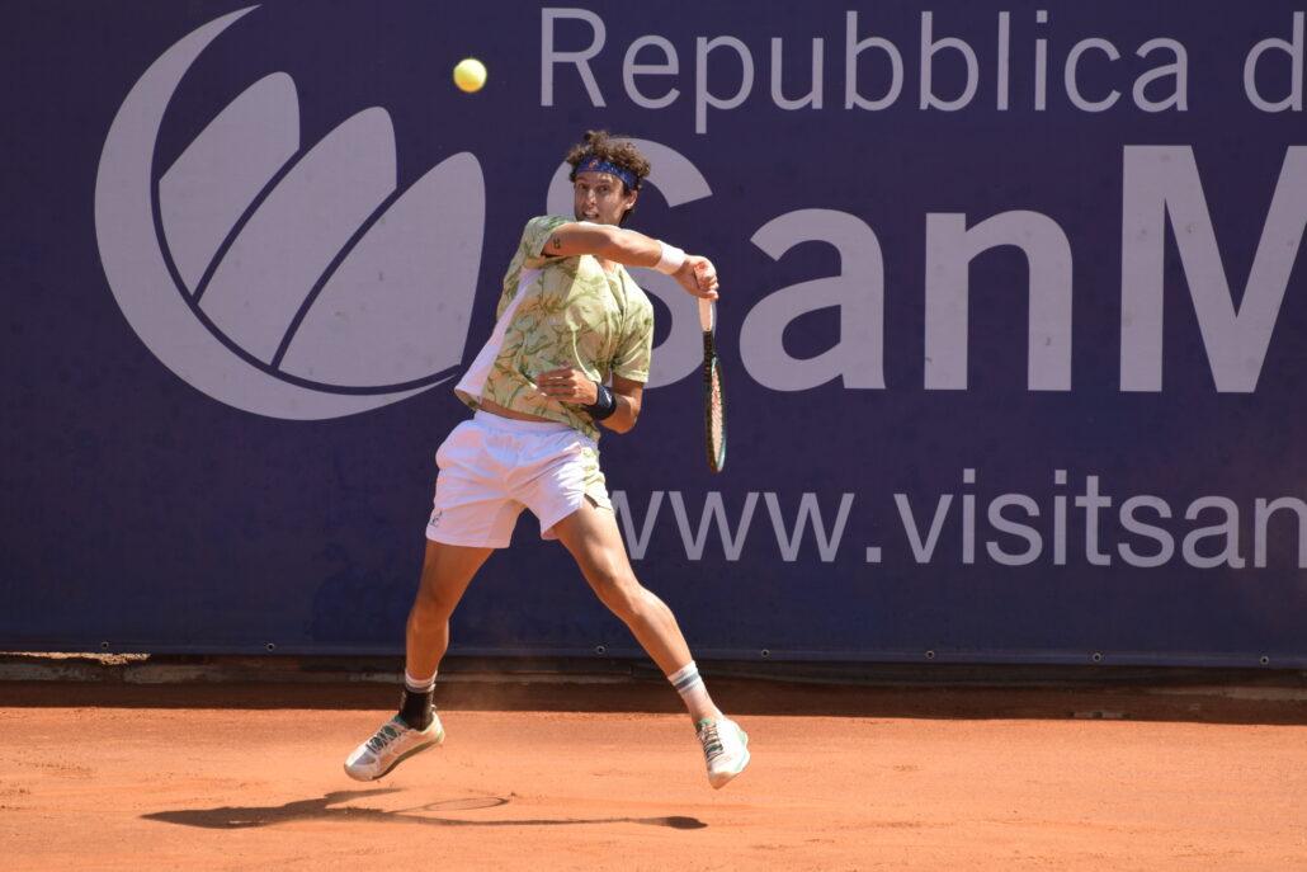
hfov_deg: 5.5
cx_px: 654
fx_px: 13616
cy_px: 436
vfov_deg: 3.7
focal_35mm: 375
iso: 400
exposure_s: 1/1250
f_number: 5.6
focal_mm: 250
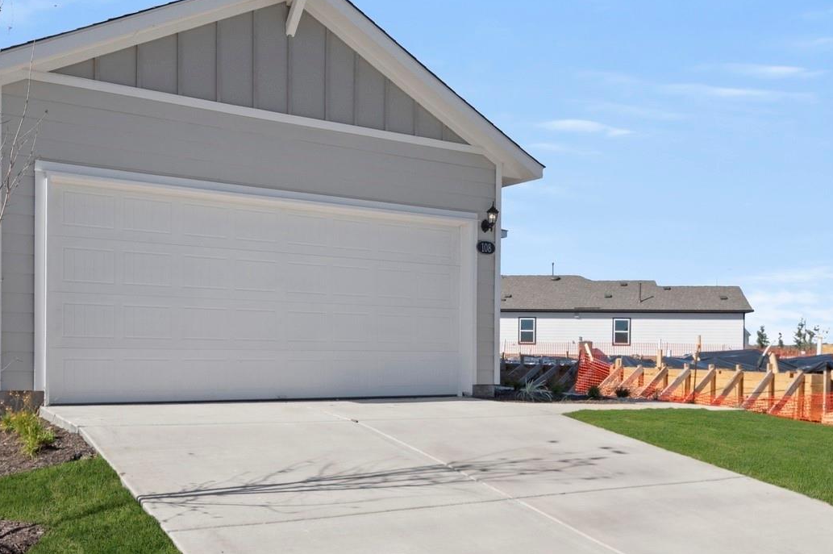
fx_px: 763
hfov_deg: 56.9
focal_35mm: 33
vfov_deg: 39.0
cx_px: 342
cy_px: 147
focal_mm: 14
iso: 400
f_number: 8
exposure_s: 1/800
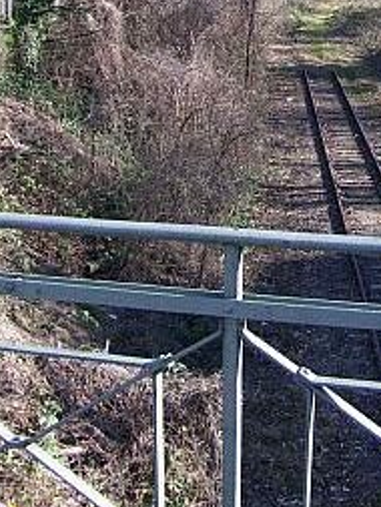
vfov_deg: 25.6
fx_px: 1070
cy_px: 28
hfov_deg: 20.0
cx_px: 304
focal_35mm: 73
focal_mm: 6
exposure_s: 1/350
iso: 80
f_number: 2.7
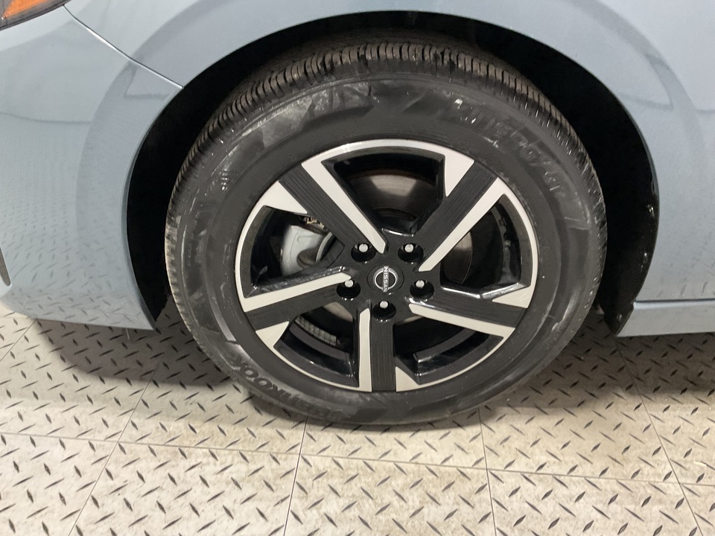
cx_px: 358
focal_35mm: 29
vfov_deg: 48.2
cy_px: 268
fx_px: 599
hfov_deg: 61.7
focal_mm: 3
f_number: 1.8
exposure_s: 1/50
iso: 200
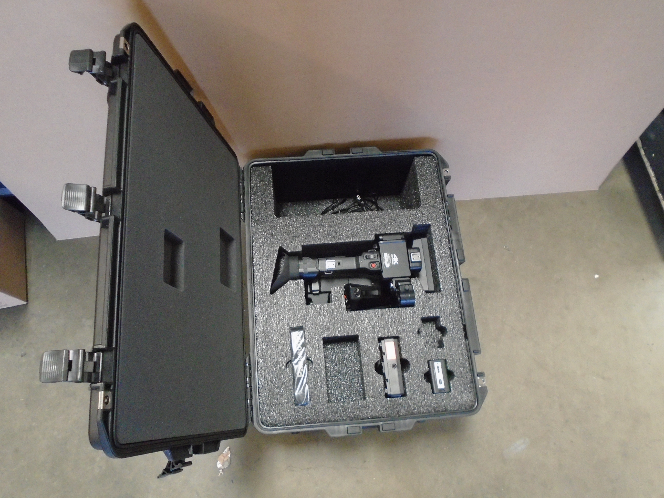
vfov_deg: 53.1
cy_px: 249
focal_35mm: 26
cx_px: 332
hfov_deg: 67.3
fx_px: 499
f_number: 3.2
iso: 640
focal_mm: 4.6
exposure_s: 1/60
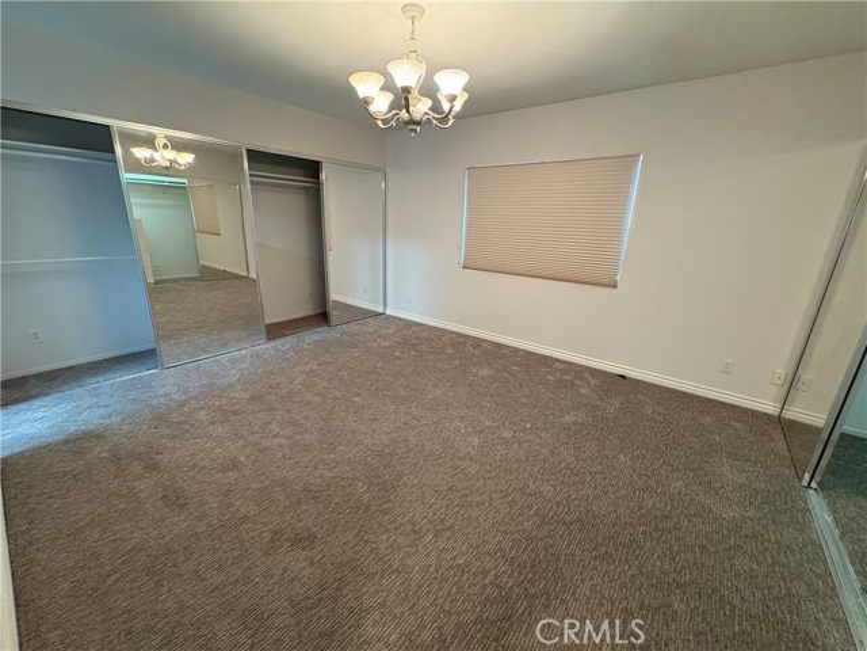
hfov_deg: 102.1
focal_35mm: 14
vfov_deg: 85.7
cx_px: 434
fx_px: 351
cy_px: 326
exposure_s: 1/60
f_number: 2.2
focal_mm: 2.22
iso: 500
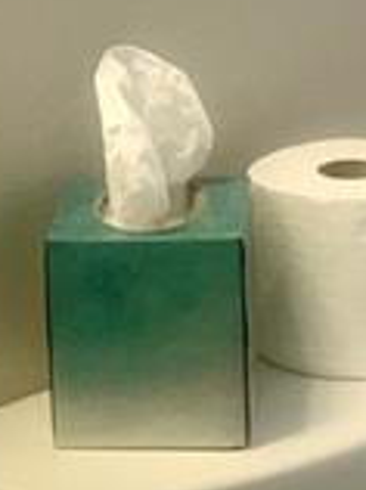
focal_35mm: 198
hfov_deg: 7.5
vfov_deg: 9.9
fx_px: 2799
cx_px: 208
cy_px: -74
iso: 40
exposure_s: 1/120
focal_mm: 4.25
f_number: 1.8
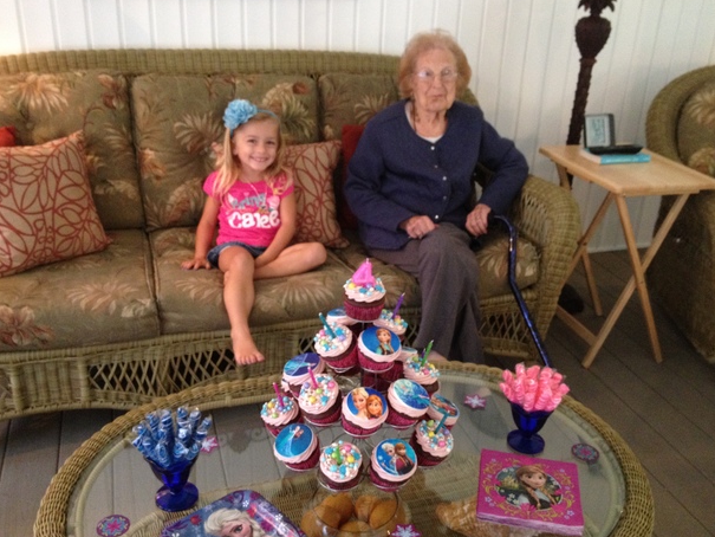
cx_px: 358
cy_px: 261
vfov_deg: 38.7
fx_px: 764
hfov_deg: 50.1
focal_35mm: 37
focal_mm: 4.28
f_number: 2.4
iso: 320
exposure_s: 1/20
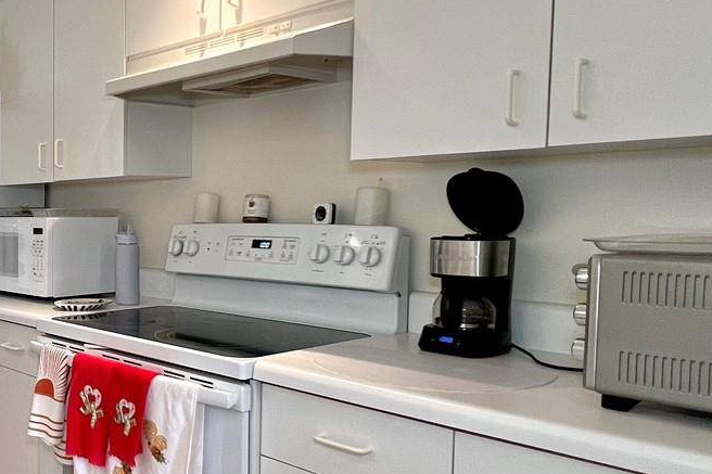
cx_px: -23
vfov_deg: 39.9
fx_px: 652
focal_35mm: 33
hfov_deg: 46.4
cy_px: 255
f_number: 1.8
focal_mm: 1.57
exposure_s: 1/120
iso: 200
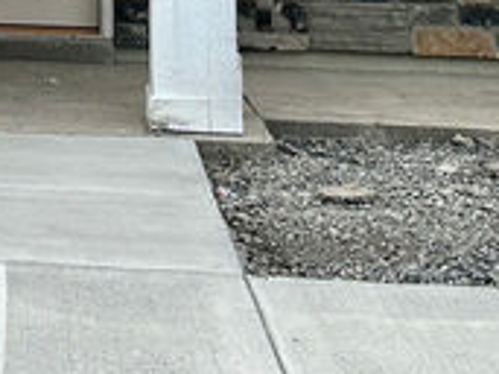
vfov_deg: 9.7
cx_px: -318
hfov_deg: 12.8
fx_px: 2074
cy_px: -348
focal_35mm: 144
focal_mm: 6.86
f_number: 1.78
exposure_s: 1/2070
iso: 80
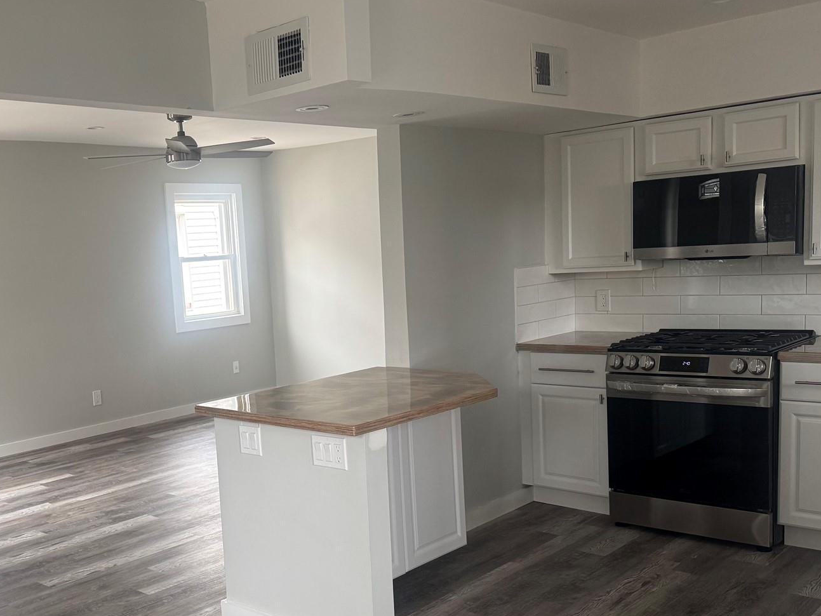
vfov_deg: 37.5
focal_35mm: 38
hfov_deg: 48.2
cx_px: 280
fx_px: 901
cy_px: 378
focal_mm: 6.76
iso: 200
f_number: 1.78
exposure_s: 1/93
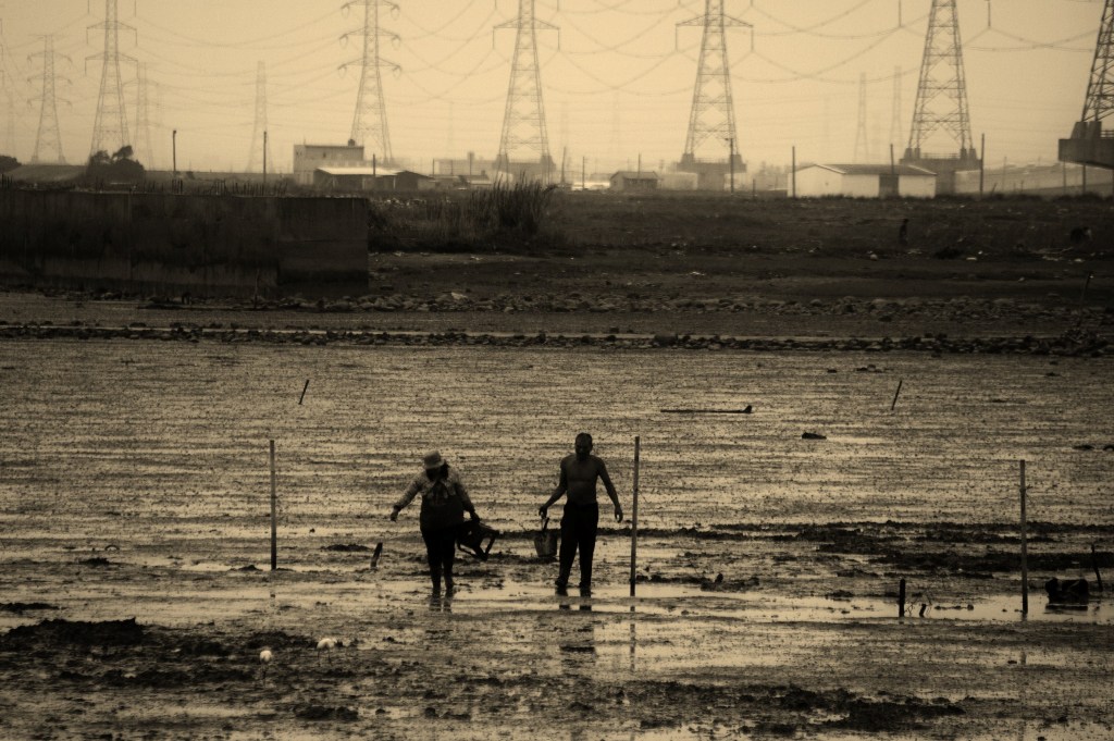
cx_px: 557
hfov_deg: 6.2
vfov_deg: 4.2
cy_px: 370
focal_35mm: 330
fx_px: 10203
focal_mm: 220
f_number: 5.6
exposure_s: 1/640
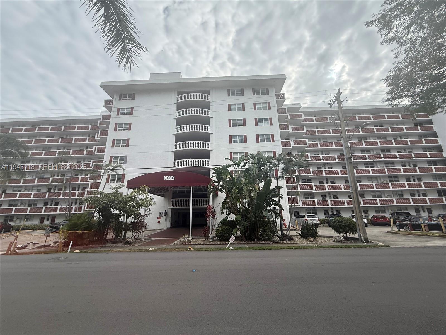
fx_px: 180
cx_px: 223
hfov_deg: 102.1
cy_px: 168
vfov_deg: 85.7
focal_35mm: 14
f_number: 2.2
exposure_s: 1/1368
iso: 64
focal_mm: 2.22
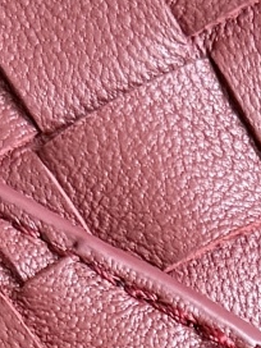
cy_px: 647
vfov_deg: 13.7
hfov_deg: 11.0
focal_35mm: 127
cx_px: 440
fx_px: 1277
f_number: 1.78
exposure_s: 1/121
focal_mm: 6.76
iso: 160
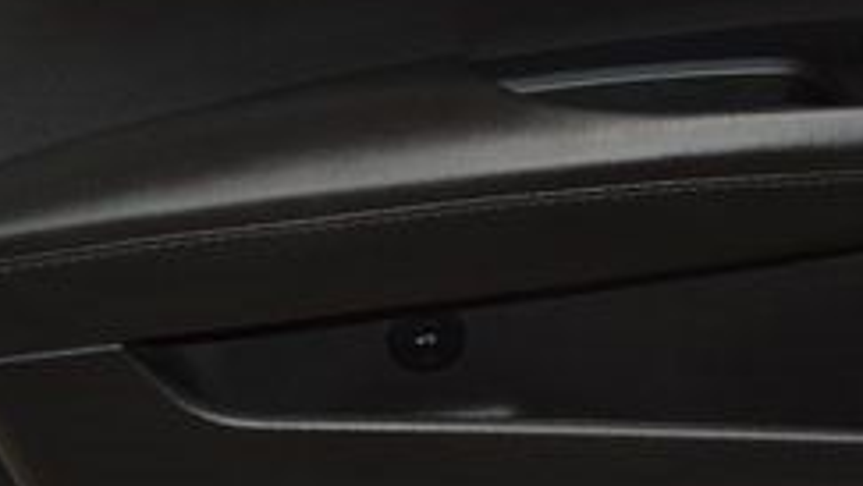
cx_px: 781
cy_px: 140
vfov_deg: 11.7
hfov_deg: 20.2
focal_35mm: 103
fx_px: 2367
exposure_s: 1/125
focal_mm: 25
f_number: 3.8
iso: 1600
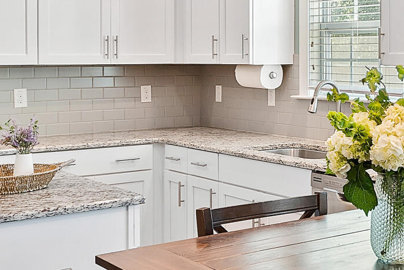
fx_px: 730
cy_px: 64
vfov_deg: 20.8
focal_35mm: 65
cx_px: 406
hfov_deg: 28.9
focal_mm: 10
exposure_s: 1/1.67
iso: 100
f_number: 8
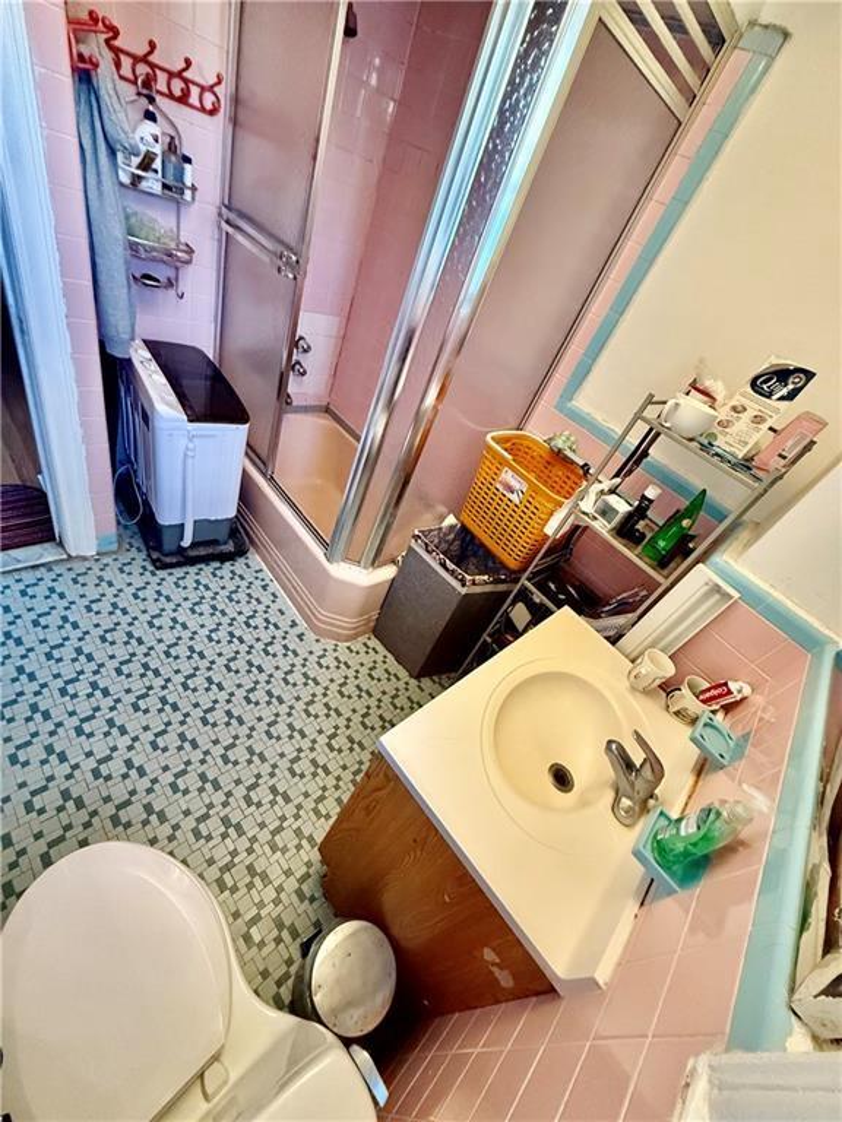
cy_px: 561
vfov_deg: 102.1
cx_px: 421
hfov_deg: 85.7
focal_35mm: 14
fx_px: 454
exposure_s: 1/60
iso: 800
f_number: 2.2
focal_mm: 2.22
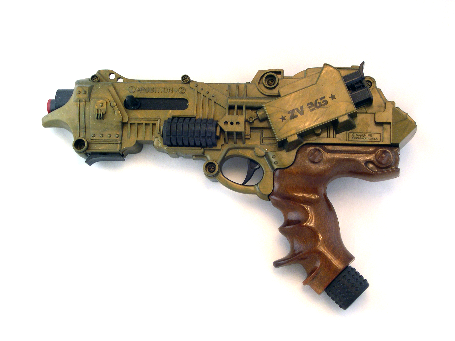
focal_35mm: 67
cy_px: 170
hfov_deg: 29.0
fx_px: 881
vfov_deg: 21.9
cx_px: 228
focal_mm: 14.2
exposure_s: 1/5.8
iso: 100
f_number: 3.7
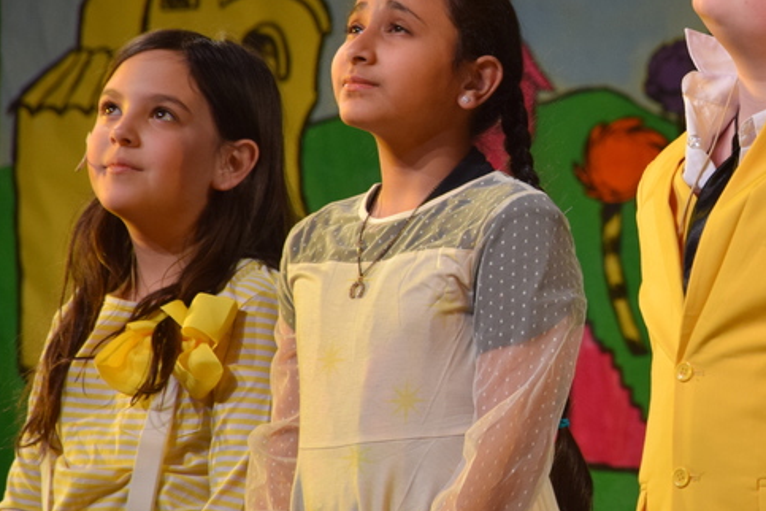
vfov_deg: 3.1
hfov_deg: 4.6
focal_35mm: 445
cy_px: 159
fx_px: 9468
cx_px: 753
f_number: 5.6
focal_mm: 140
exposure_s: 1/200
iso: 800
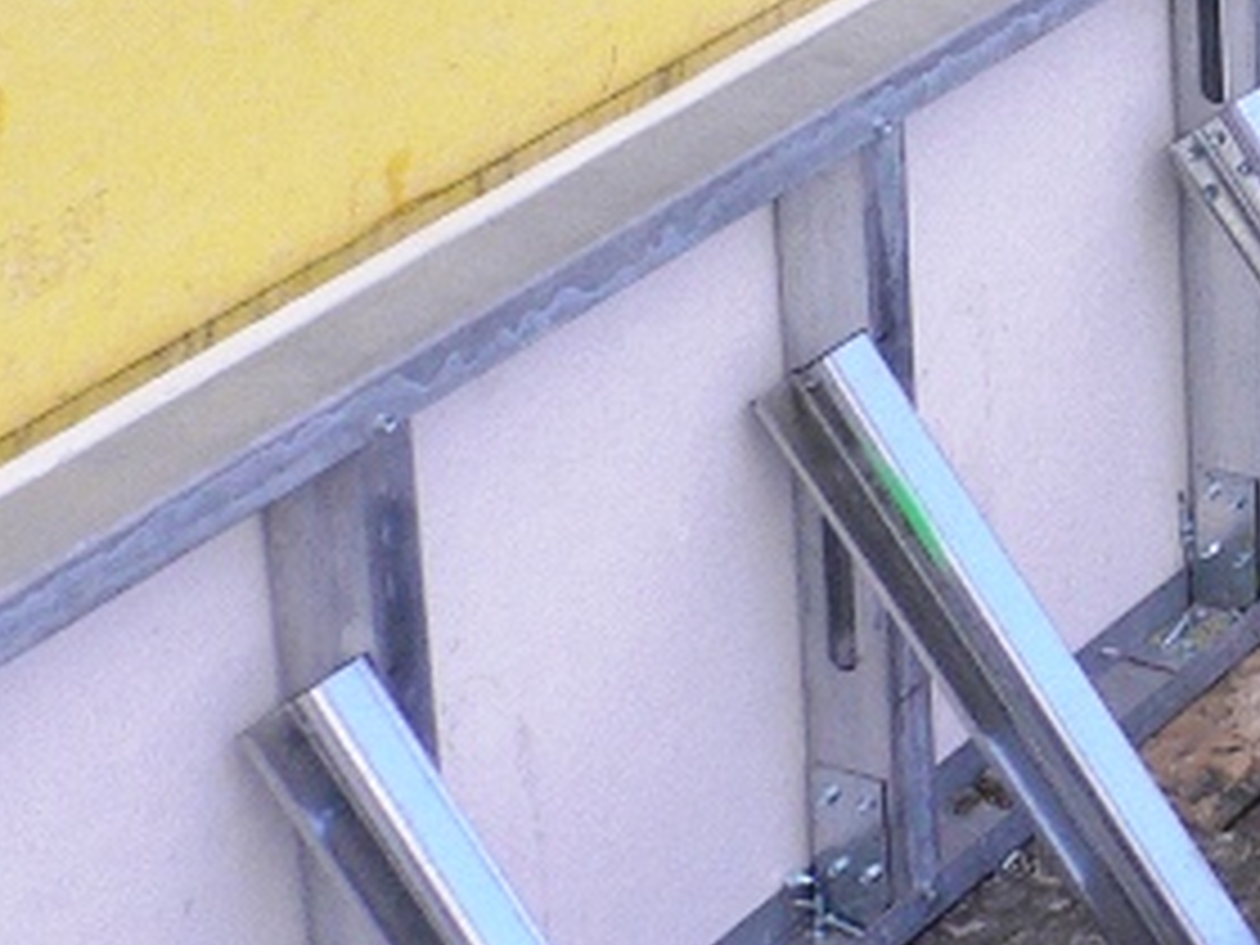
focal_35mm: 128
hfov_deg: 13.7
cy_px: -351
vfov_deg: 11.2
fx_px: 4659
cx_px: 2286
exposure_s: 1/160
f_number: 5.6
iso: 100
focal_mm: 5.8
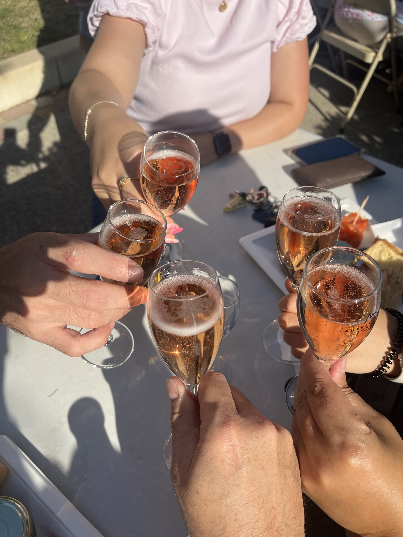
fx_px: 404
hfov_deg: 53.1
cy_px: 268
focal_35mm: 26
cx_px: 202
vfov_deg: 67.3
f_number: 1.6
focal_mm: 5.1
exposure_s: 1/3623
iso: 50
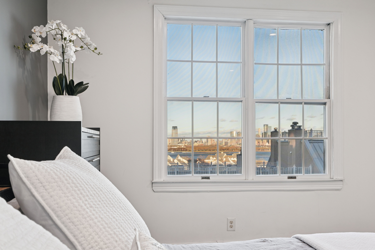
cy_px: 125
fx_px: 375
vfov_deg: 36.9
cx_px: 188
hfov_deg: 53.1
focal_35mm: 36
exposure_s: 1/25
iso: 100
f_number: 8
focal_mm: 24
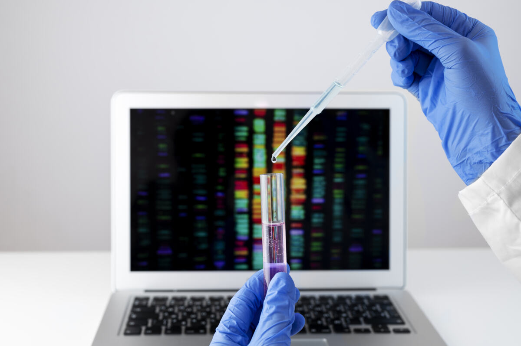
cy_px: 173
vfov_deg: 26.9
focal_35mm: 50
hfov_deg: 39.6
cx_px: 260
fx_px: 723
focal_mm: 50
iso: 320
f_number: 6.3
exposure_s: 1/200
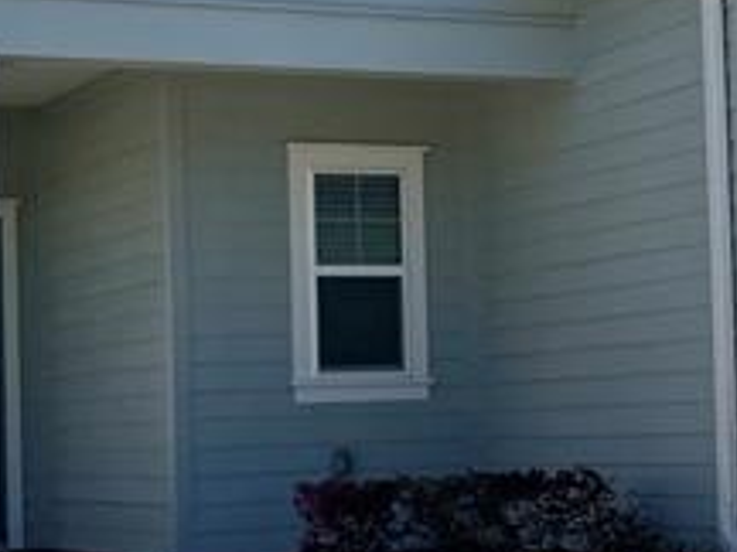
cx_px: 860
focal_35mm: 123
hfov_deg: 15.5
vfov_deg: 12.0
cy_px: 331
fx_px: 2619
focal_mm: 4.2
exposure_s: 1/4831
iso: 32
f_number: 1.6
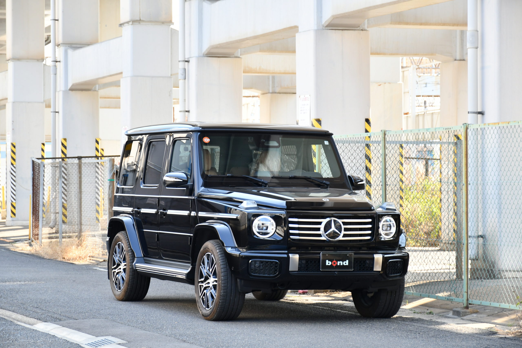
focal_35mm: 112
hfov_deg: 18.3
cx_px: 261
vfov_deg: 12.2
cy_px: 174
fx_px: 1624
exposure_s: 1/125
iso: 500
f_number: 5
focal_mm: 75
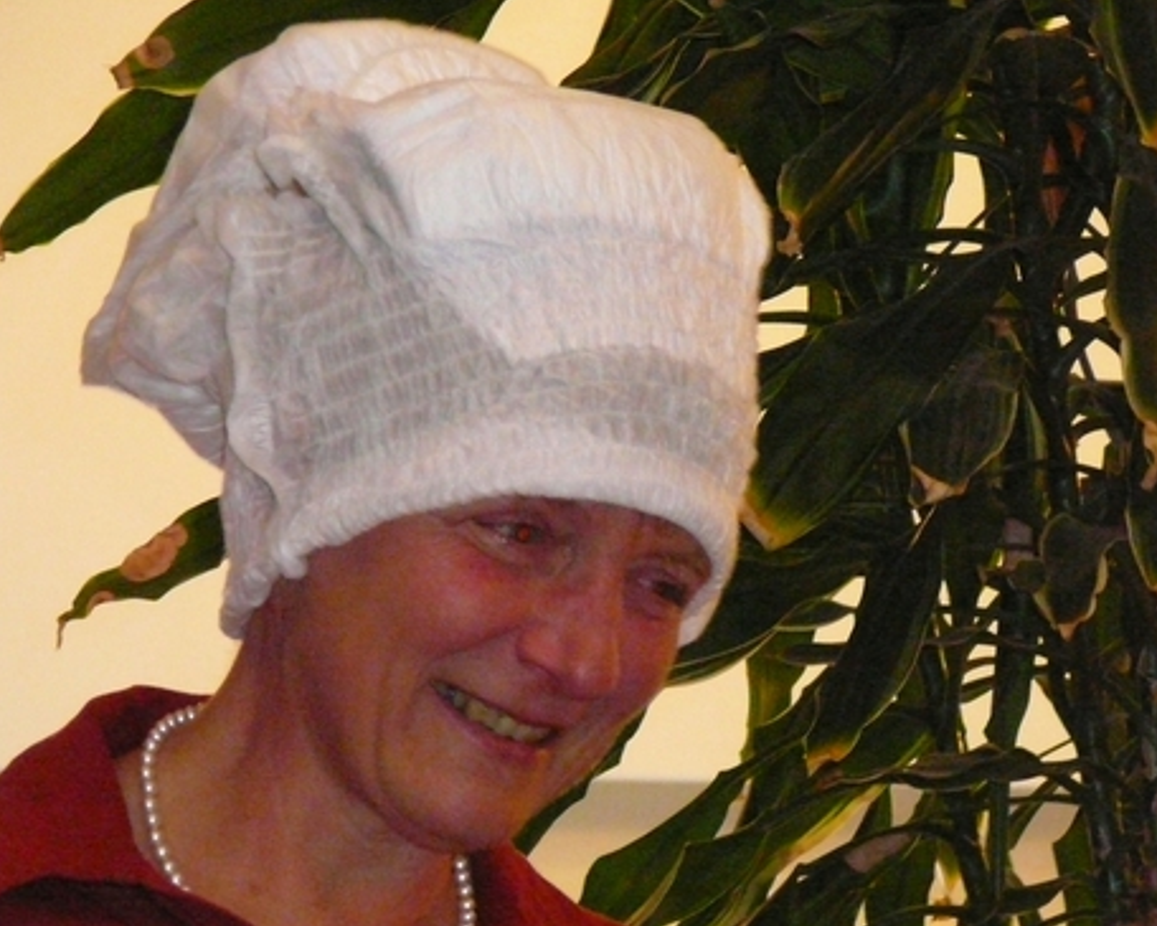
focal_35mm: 190
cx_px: 611
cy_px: 558
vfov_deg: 8.1
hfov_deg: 10.2
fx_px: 6508
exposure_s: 1/30
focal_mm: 22
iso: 800
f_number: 4
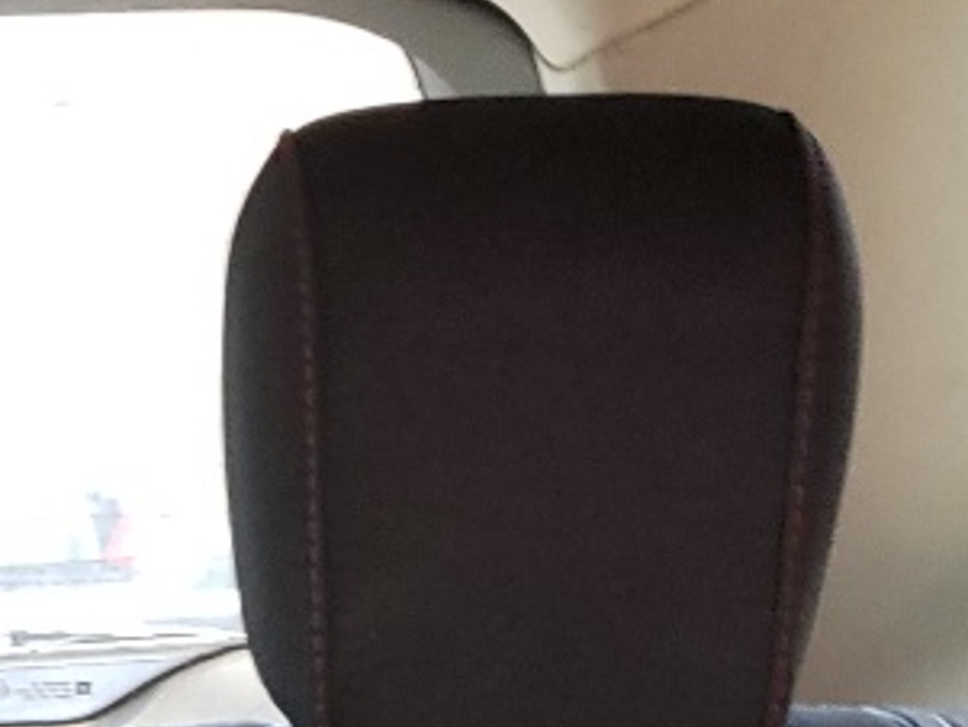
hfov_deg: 13.3
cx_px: -572
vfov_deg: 10.1
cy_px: 1367
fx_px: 3861
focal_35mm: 138
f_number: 1.5
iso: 133
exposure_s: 1/60.2
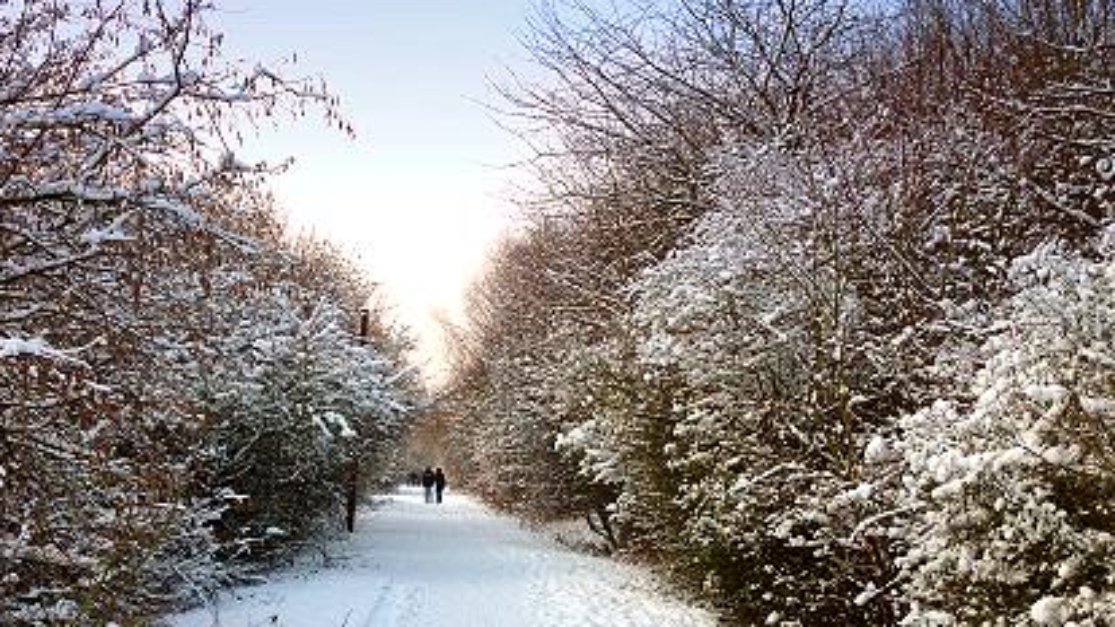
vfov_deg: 22.6
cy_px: 405
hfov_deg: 39.2
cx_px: 552
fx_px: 1567
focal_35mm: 53
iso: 80
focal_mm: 7.9
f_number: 4
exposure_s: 1/200
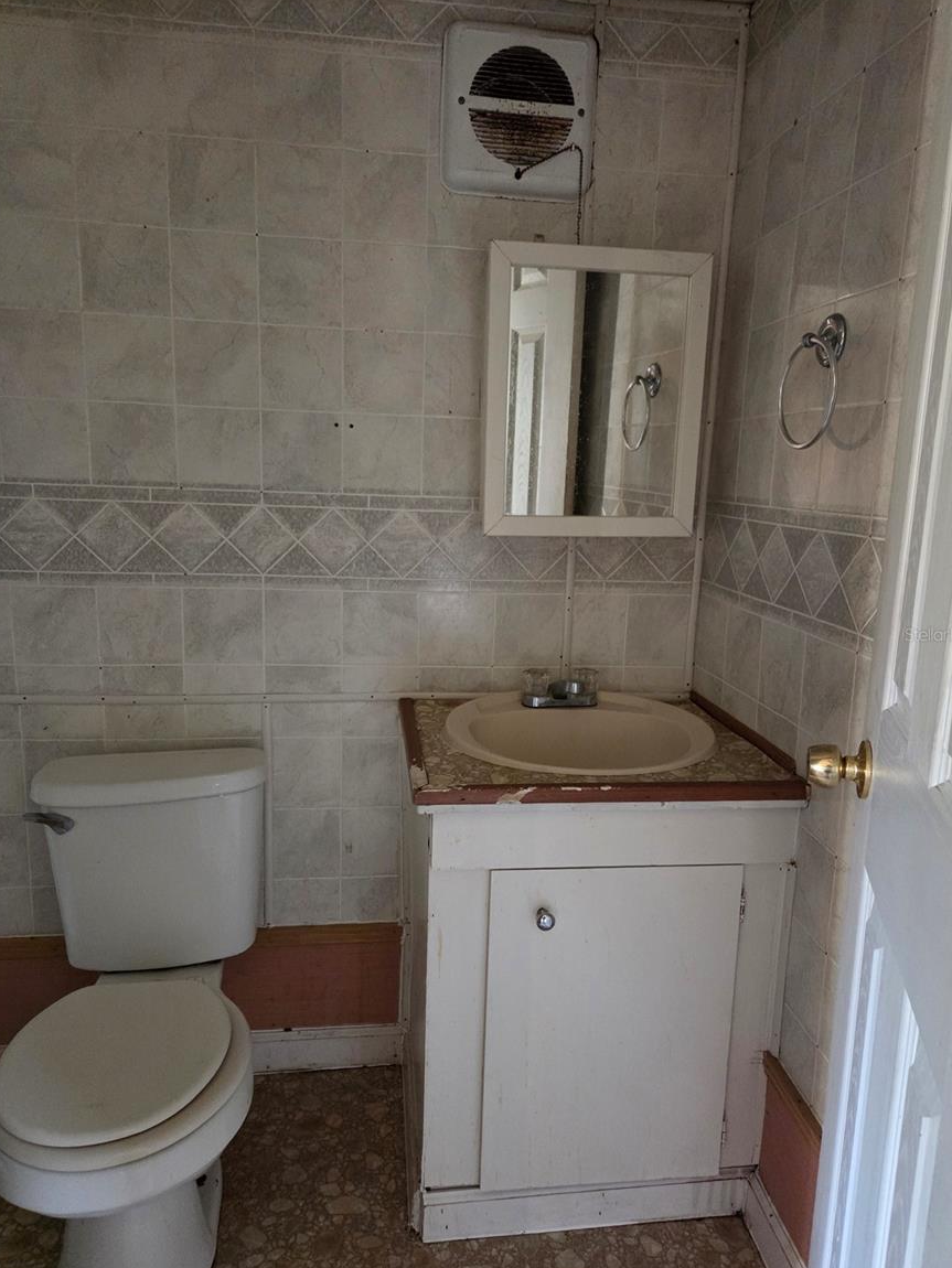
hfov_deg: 56.8
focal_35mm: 24
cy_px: 634
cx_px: 486
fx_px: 880
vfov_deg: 71.6
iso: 2000
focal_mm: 5.4
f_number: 1.8
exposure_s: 1/120
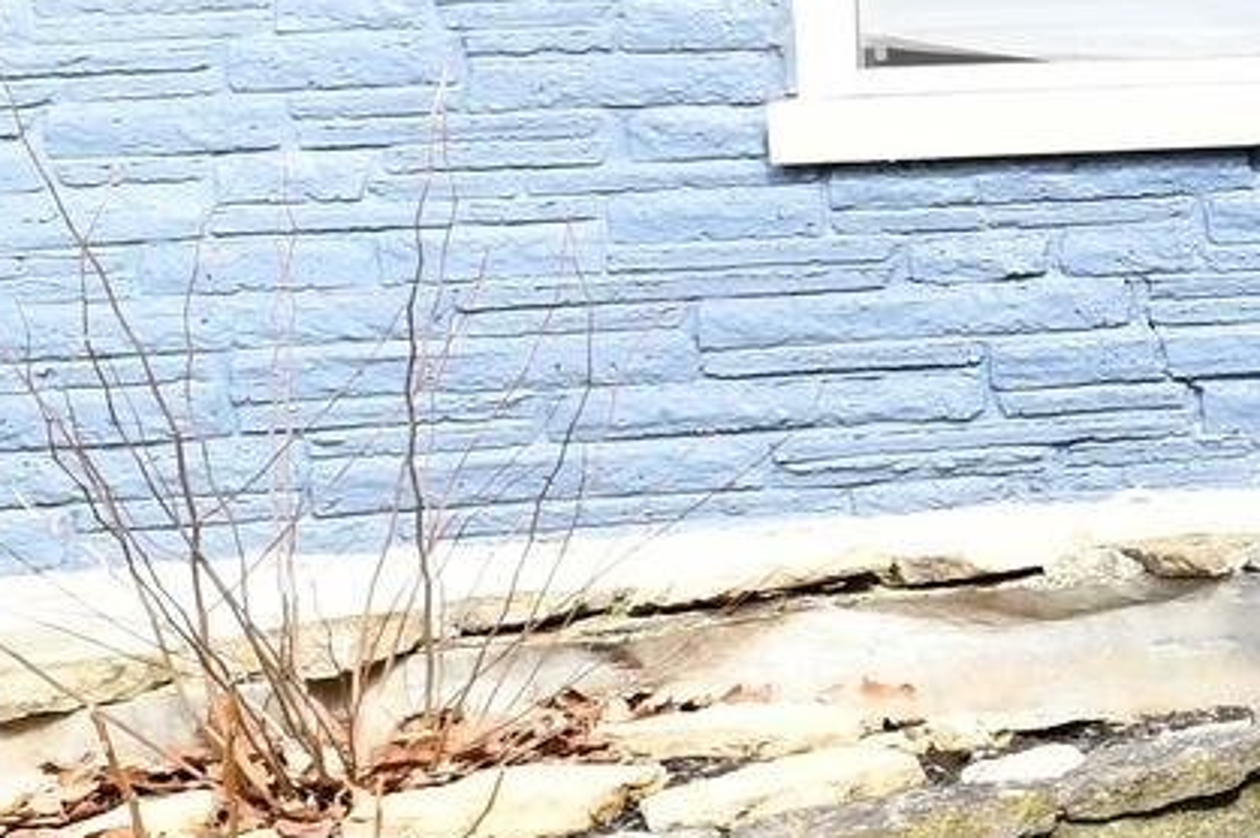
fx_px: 3602
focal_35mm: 103
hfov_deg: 9.6
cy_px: -136
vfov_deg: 13.0
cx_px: 4401
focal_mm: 14
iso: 640
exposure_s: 1/250
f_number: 8
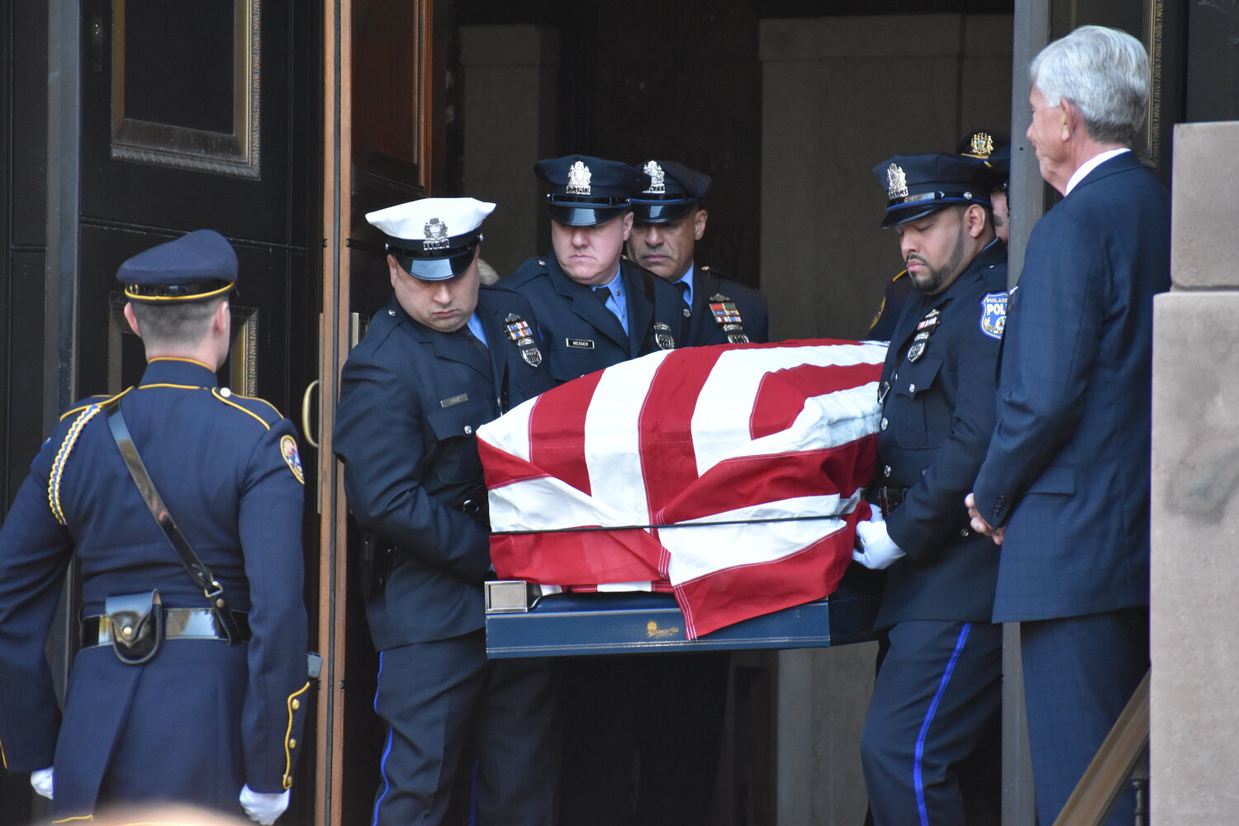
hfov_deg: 6.5
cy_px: 413
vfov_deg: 4.4
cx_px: 620
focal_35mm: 315
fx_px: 10840
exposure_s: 1/500
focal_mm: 210
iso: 2800
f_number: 5.6
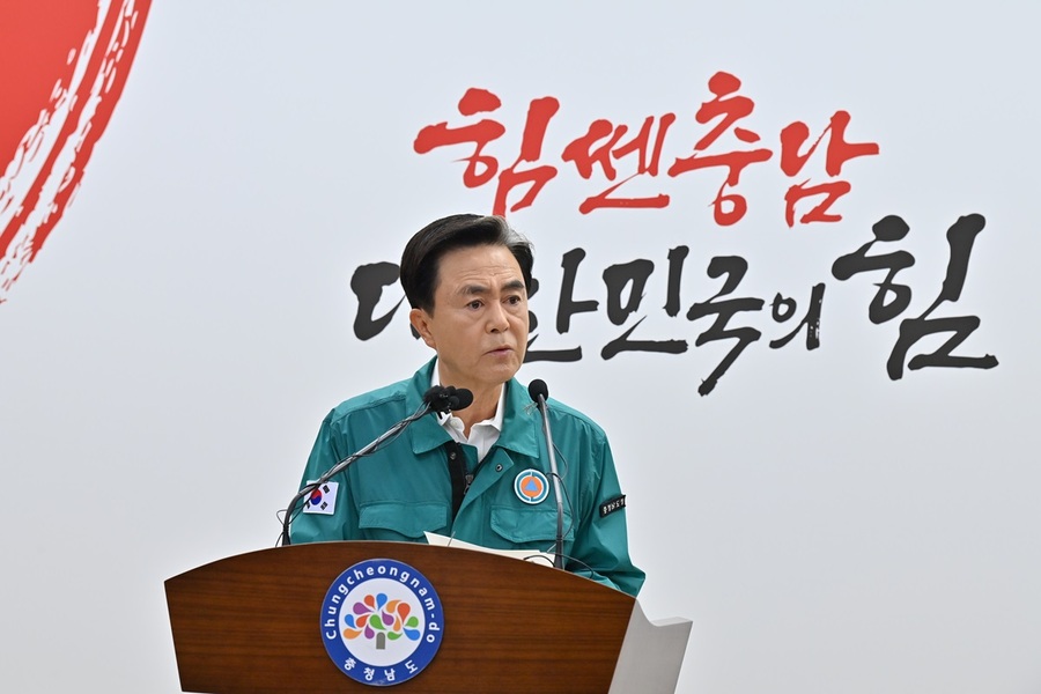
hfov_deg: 10.3
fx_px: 5783
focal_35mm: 200
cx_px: 520
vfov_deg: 6.9
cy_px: 347
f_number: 6.3
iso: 1000
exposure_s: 1/320
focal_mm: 200
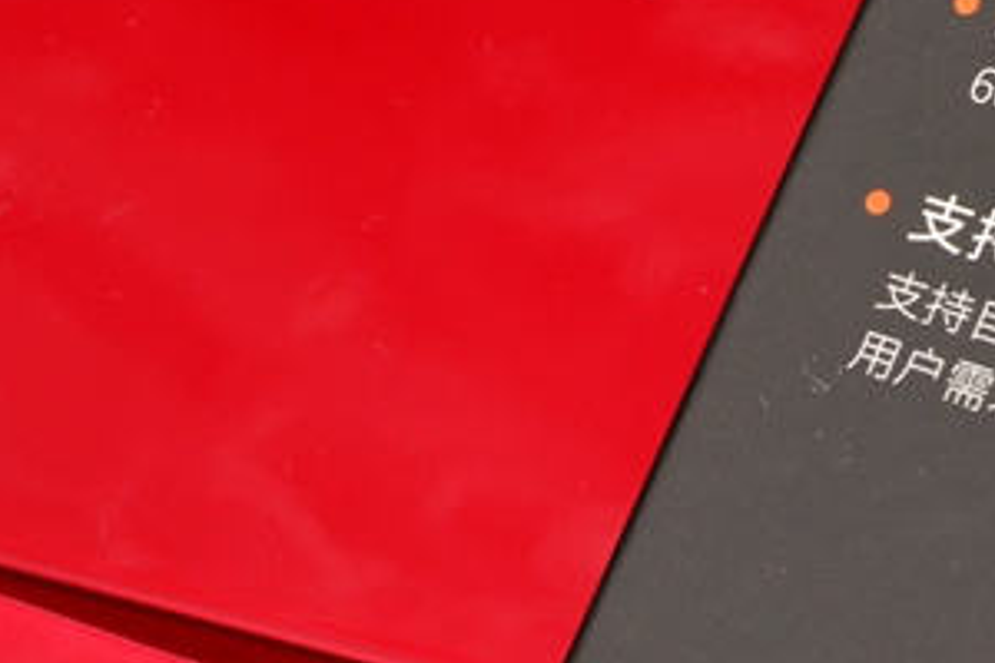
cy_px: -366
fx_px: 5527
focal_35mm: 200
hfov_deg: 10.0
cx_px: 1502
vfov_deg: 6.8
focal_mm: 50
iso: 250
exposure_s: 1/100
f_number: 16
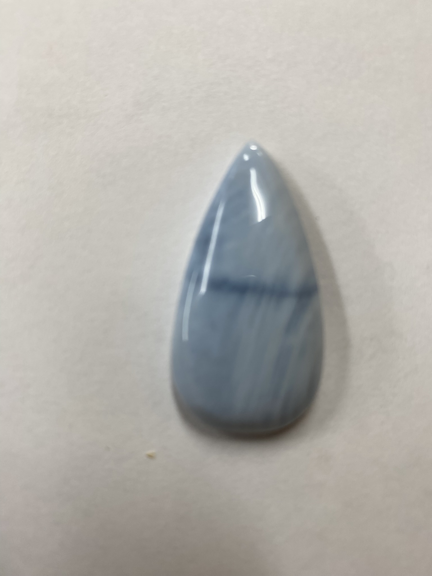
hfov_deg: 54.9
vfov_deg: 69.4
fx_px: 416
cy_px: 288
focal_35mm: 25
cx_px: 216
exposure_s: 1/60
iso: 64
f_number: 1.8
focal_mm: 4.25
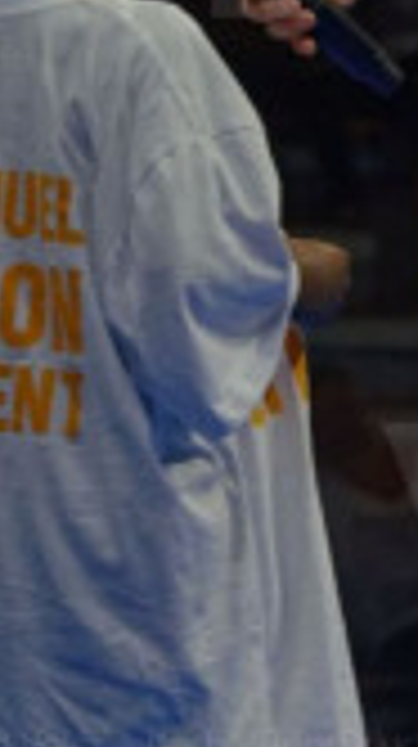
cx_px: 492
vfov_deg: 3.2
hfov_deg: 1.8
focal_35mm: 681
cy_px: 68
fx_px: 13460
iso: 1000
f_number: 5.6
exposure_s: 1/100
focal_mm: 120
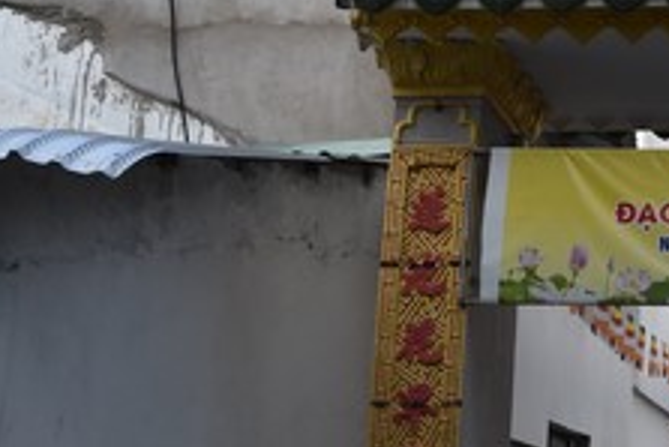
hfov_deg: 24.4
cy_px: 147
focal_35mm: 70
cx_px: 918
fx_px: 1302
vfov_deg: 19.4
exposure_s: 1/200
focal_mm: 24
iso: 400
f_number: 7.1
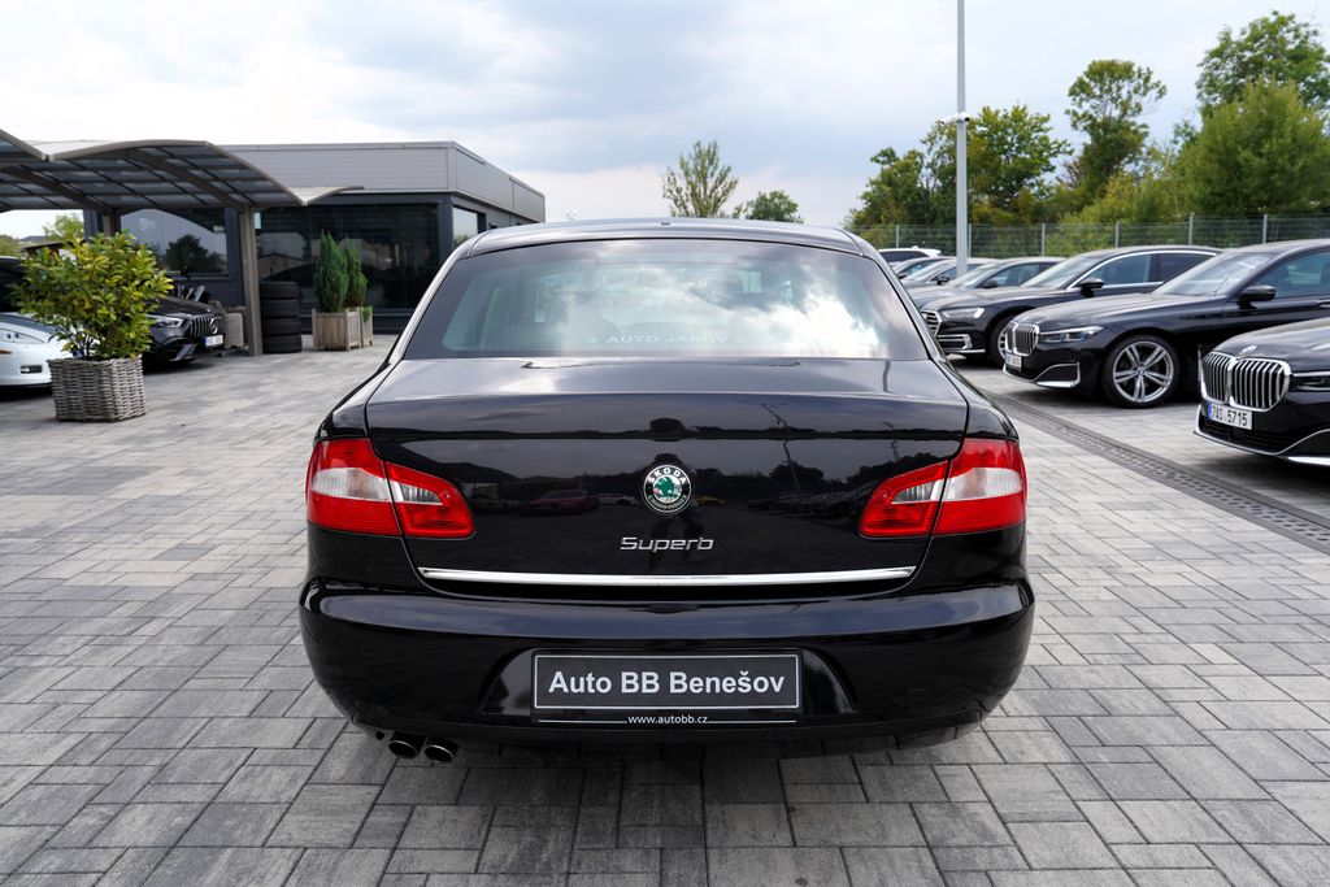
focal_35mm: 29
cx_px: 665
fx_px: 1071
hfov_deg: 63.7
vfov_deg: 45.0
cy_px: 444
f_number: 6.3
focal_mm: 29
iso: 100
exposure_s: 1/160
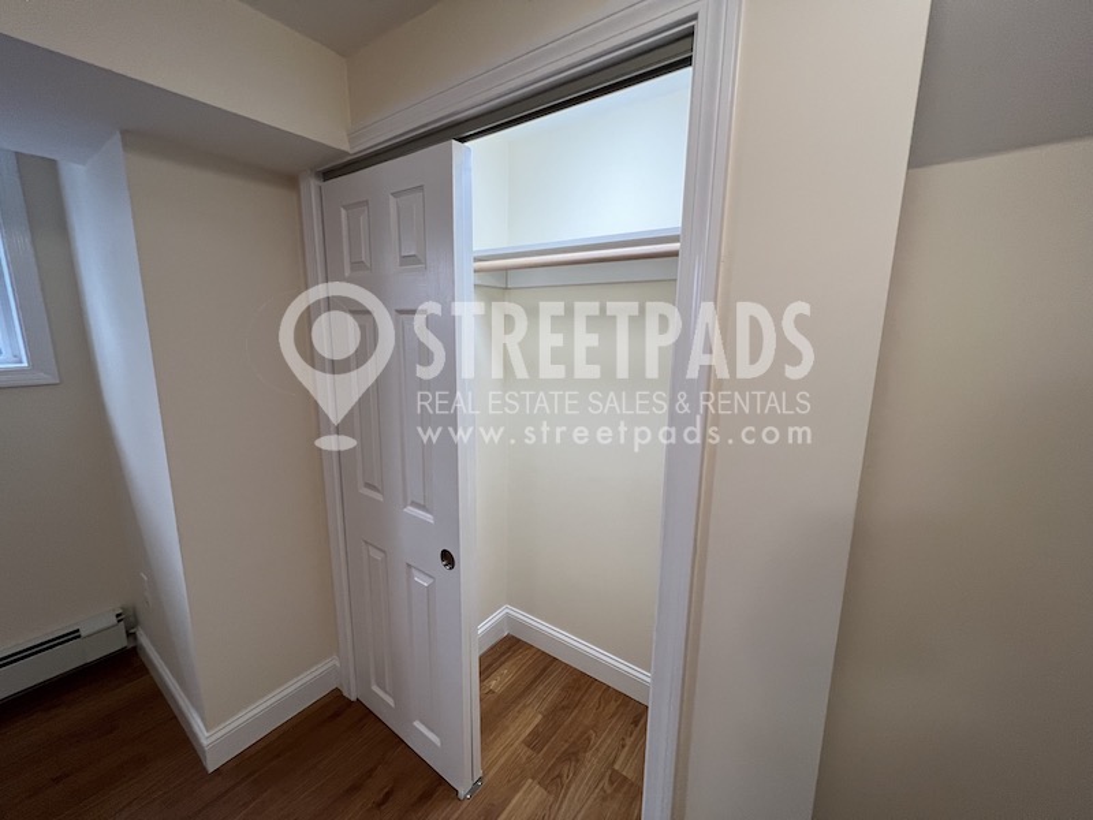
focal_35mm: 13
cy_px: 410
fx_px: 410
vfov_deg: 89.9
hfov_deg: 106.2
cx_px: 546
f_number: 1.8
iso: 160
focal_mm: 1.57
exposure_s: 1/120
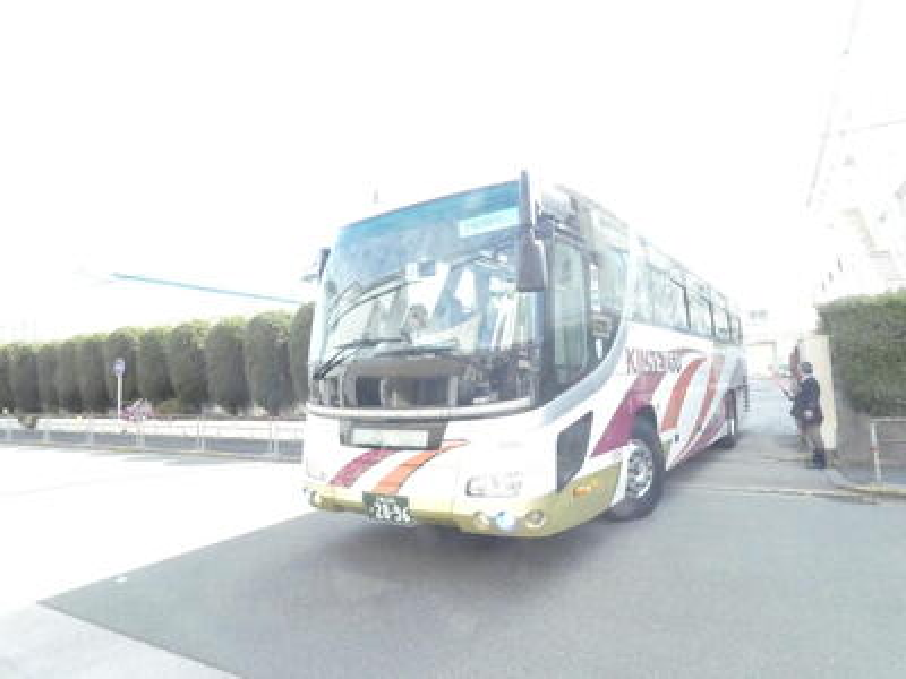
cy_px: 340
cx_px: 453
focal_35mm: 20
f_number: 4.7
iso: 3200
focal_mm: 3.6
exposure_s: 1/2000
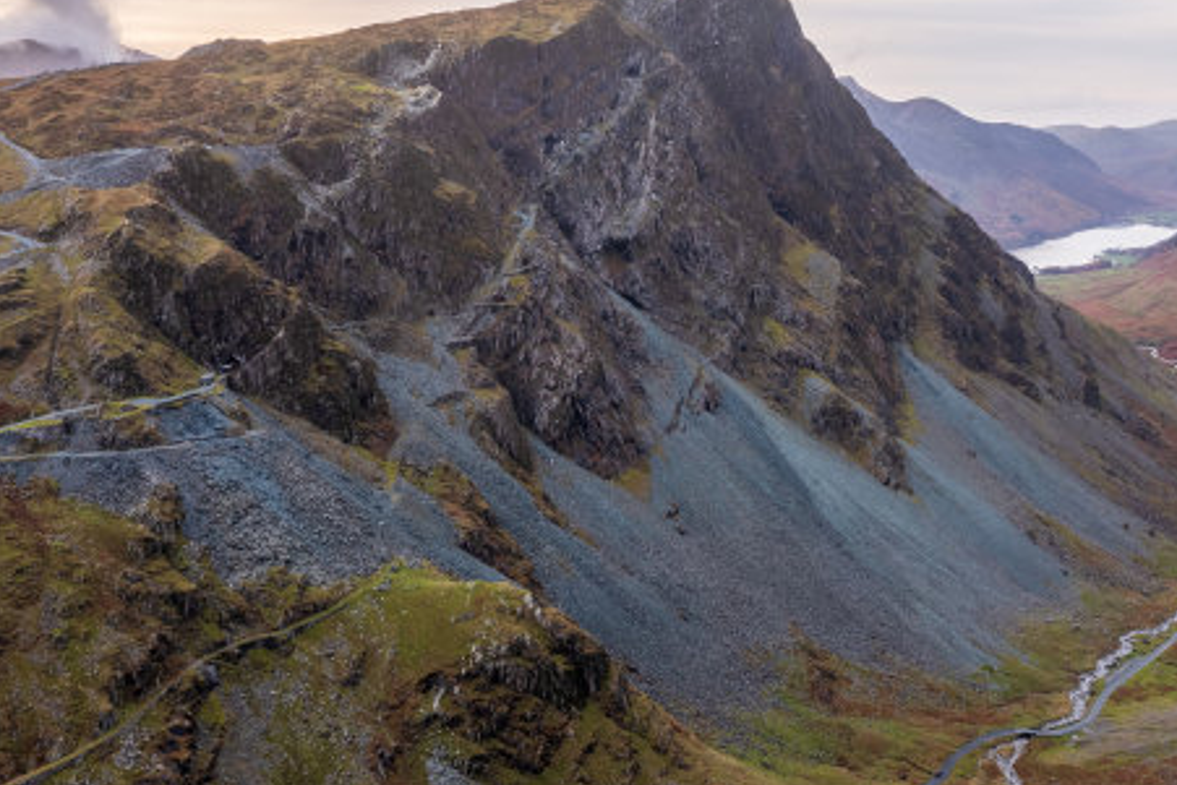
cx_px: 668
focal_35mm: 38
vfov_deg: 35.0
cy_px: 326
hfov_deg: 50.5
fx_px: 1243
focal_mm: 10.26
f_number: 8
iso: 100
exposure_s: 1/100
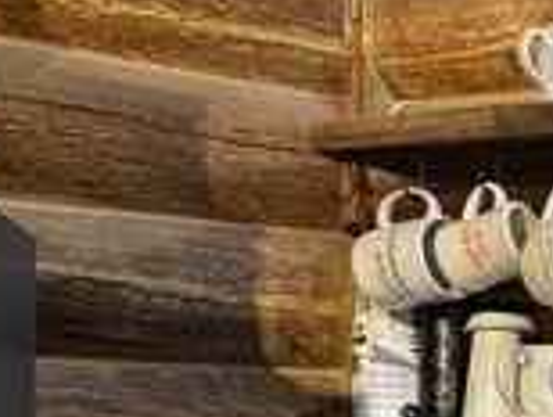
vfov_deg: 23.8
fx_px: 928
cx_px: 869
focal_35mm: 58
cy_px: 449
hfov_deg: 24.3
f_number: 2.2
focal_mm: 2.22
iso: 400
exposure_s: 1/60
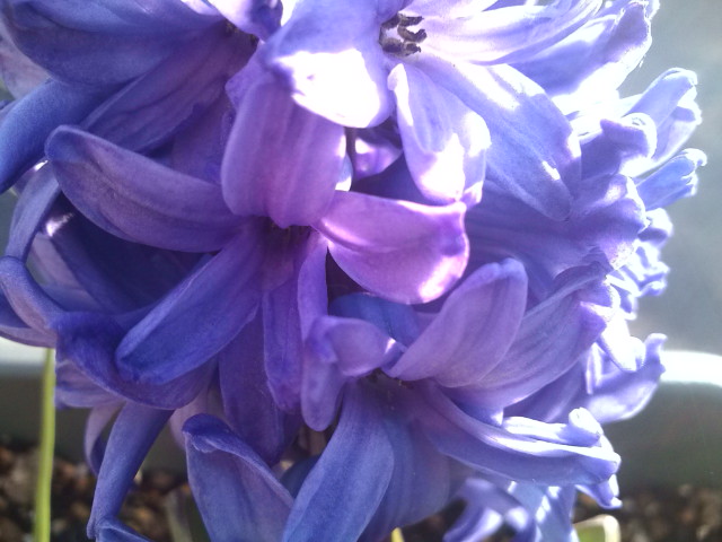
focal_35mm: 32
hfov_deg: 56.8
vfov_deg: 44.2
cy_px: 271
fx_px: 667
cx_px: 361
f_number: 2.8
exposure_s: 1/100
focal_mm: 3.3
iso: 70
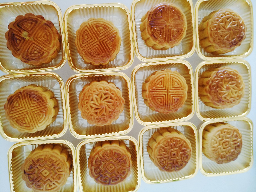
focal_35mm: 22
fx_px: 163
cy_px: 96
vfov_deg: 61.1
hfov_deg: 76.4
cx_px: 128
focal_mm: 3.81
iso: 1000
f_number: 2.2
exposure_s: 1/20
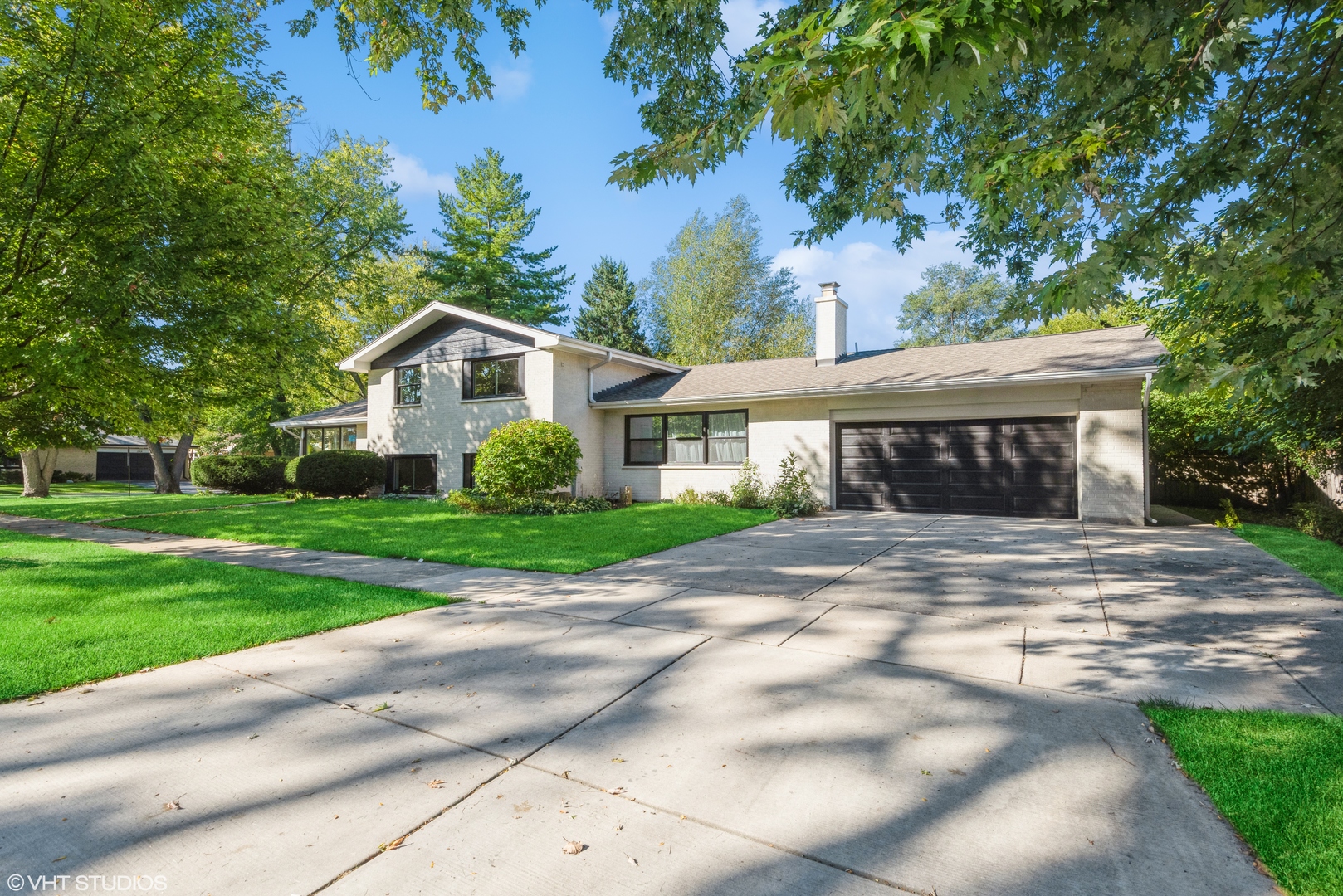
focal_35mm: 17
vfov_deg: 70.5
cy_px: 448
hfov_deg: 93.3
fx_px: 634
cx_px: 672
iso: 400
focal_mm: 17
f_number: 8
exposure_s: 1/500
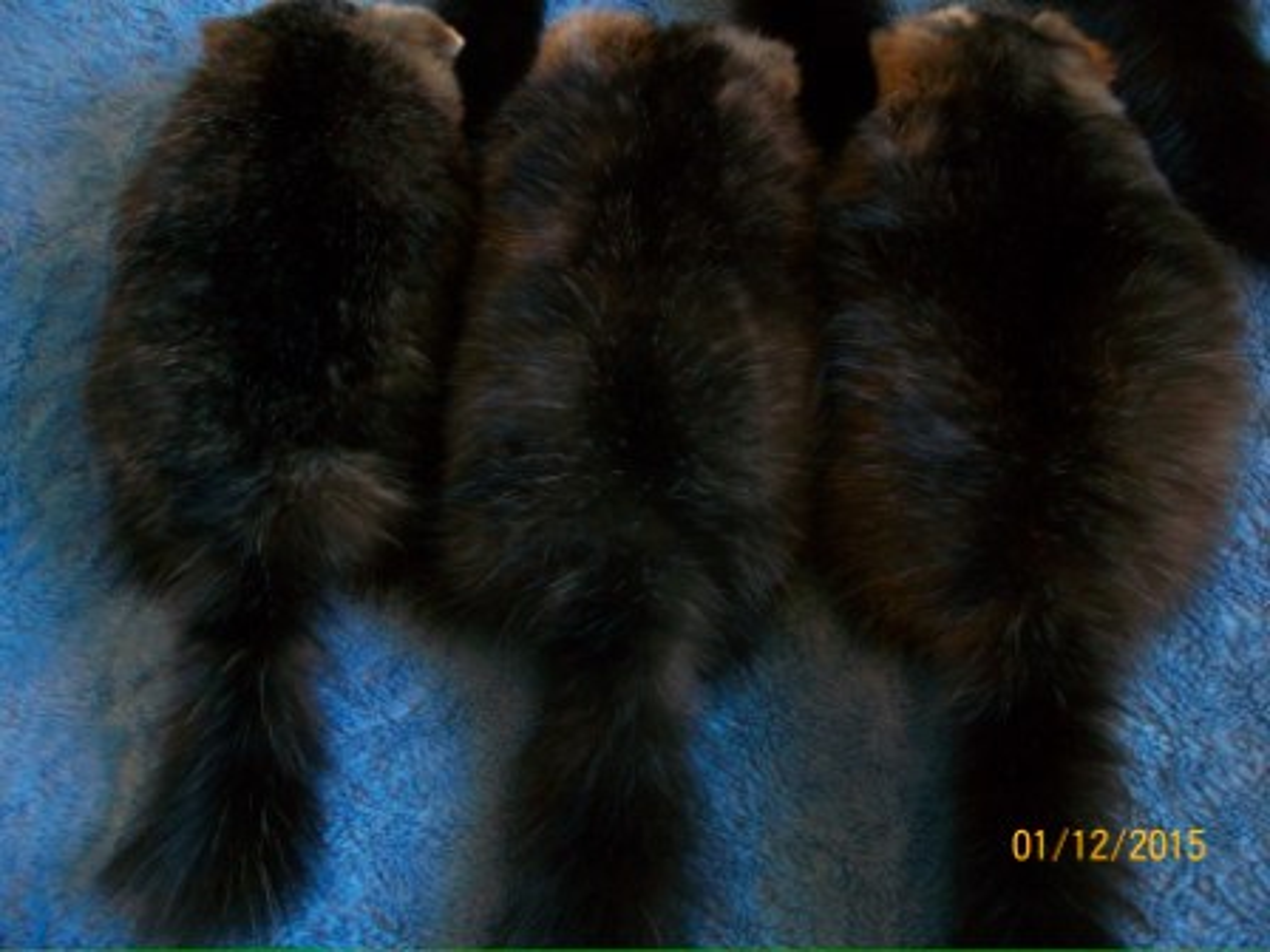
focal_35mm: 32
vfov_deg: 44.2
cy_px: 476
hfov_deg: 56.8
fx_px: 1174
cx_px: 635
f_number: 2.8
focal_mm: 5.7
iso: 160
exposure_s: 1/8
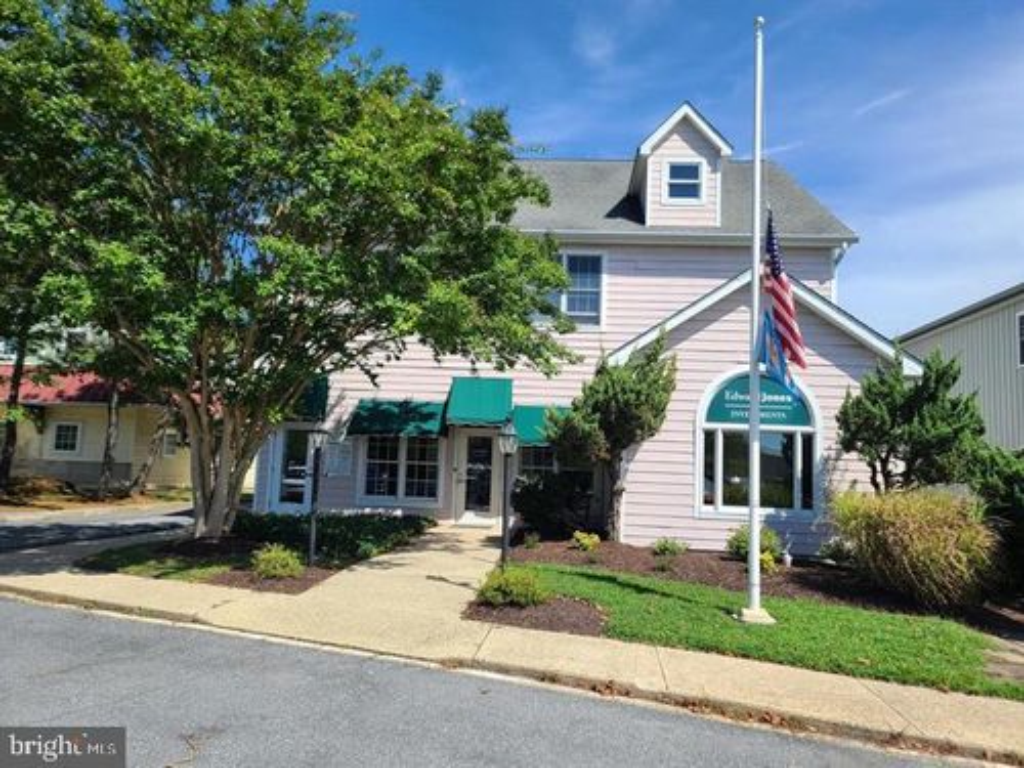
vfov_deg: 54.9
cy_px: 384
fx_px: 740
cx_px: 512
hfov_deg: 69.4
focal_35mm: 25
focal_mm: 7
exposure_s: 1/876
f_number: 1.8
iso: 16
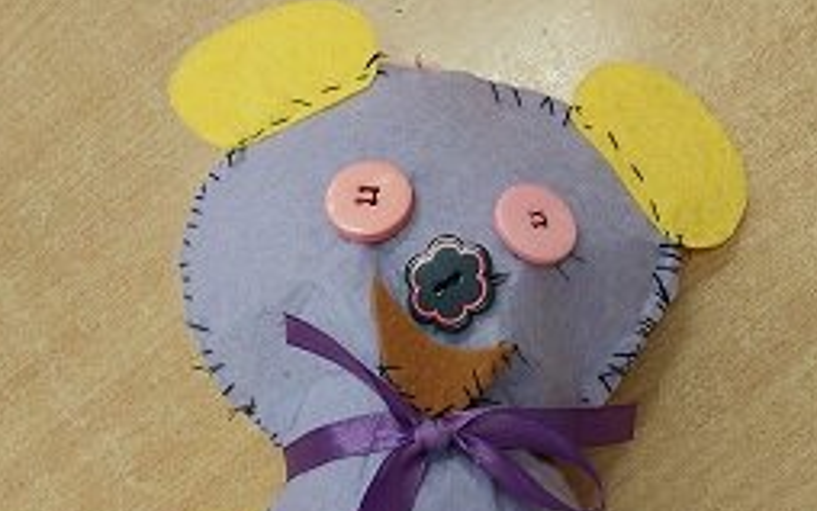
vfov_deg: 23.9
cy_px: 546
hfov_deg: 39.6
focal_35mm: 51
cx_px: 418
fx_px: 1136
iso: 320
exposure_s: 1/50
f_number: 1.8
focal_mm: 4.6
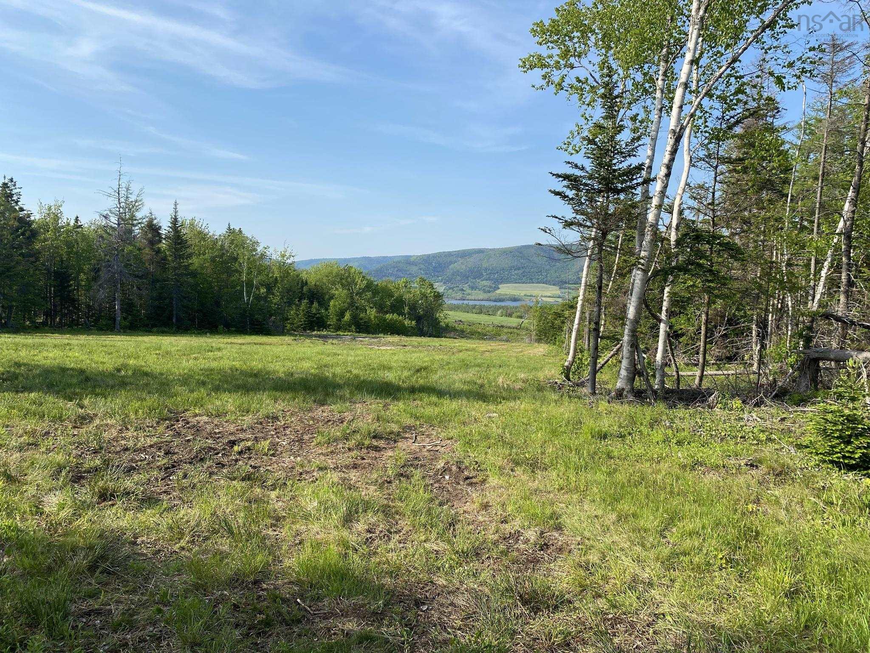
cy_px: 326
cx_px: 435
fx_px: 653
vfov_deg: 53.1
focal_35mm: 26
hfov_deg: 67.3
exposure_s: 1/1961
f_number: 1.8
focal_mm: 4.25
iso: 32
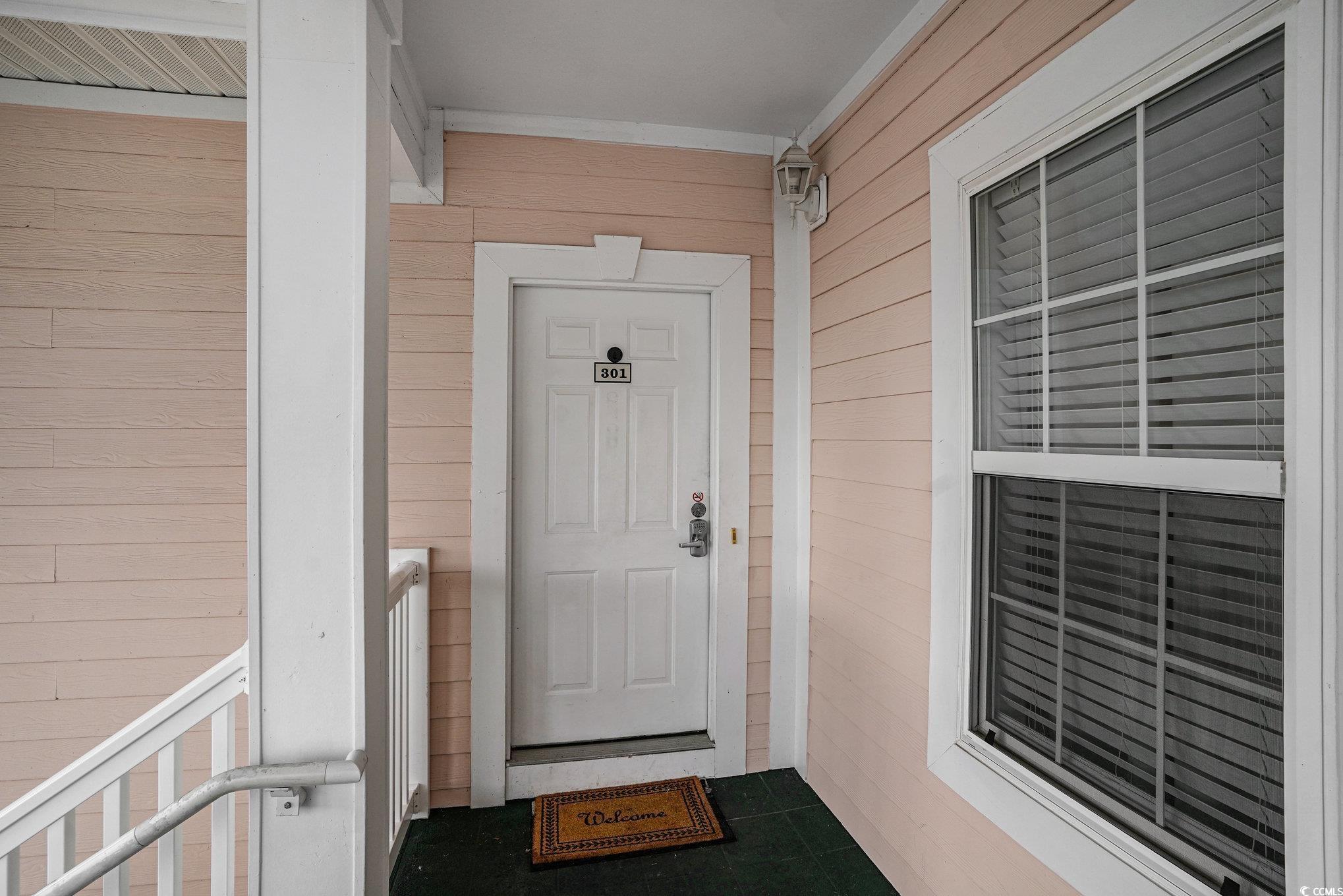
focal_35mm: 17
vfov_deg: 70.4
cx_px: 672
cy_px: 448
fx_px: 634
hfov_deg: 93.3
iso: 400
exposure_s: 1/80
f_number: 7.1
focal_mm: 17
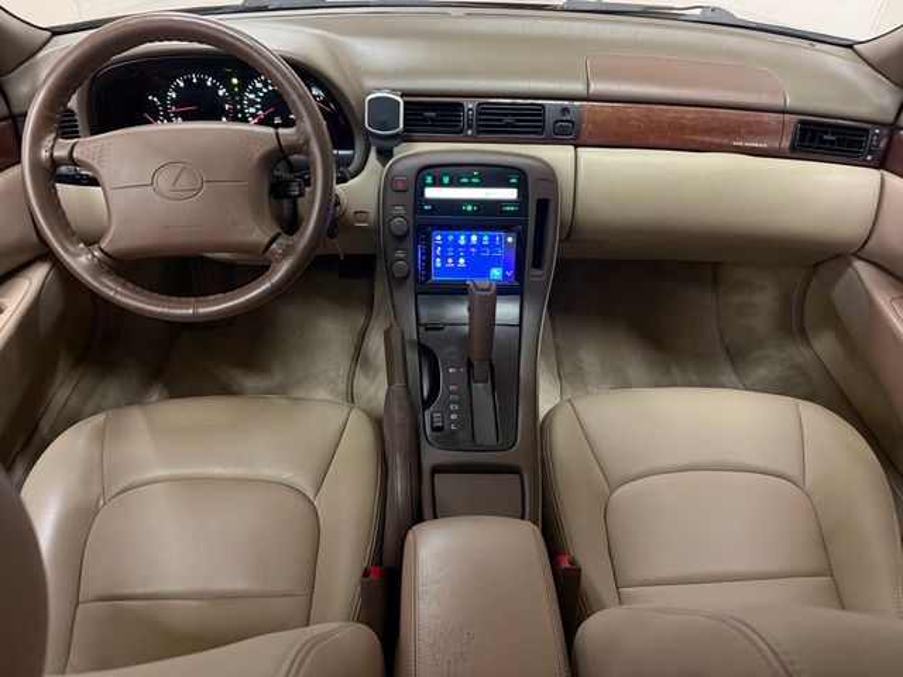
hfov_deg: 71.6
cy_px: 338
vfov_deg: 56.8
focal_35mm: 24
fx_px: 626
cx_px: 452
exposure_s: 1/30
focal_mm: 6.76
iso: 1000
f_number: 1.78
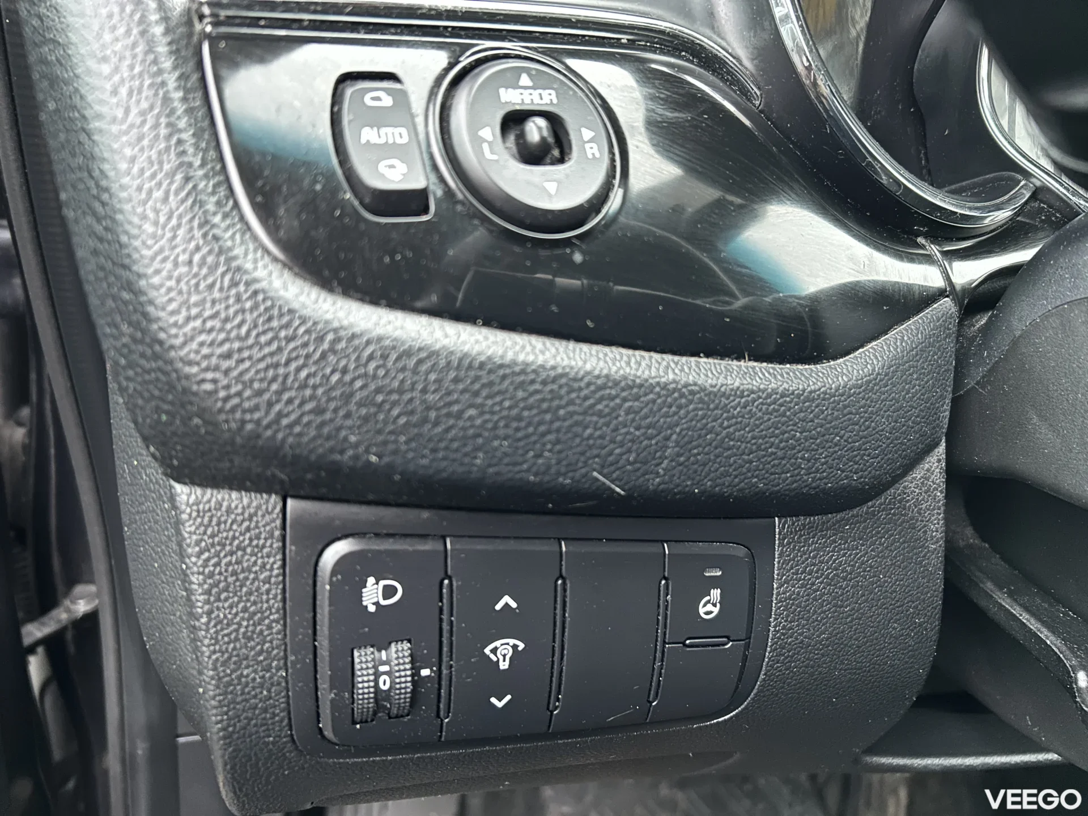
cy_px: 408
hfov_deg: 67.3
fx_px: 817
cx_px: 544
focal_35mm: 26
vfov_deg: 53.1
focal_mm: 5.7
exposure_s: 1/22
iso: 1000
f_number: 1.5
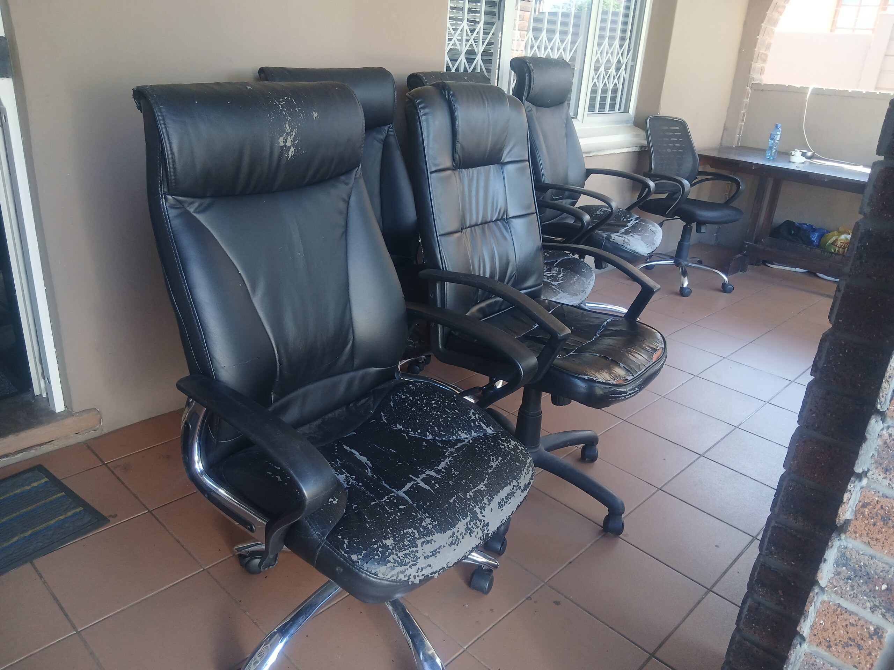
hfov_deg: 67.3
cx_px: 447
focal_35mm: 26
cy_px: 335
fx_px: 671
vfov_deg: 53.1
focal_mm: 3.98
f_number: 1.8
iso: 125
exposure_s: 1/50
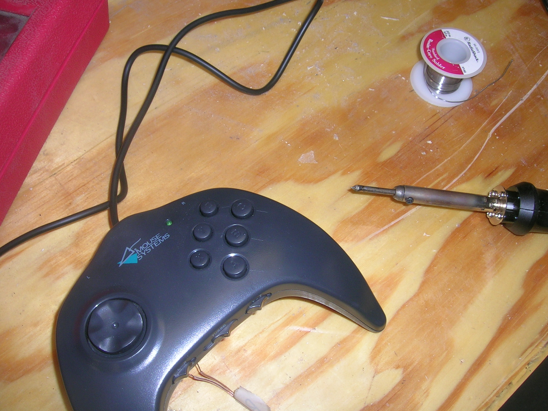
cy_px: 206
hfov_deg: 52.6
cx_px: 274
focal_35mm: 35
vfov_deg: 40.7
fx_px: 554
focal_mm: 5.4
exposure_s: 1/60.1
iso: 50
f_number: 4.8
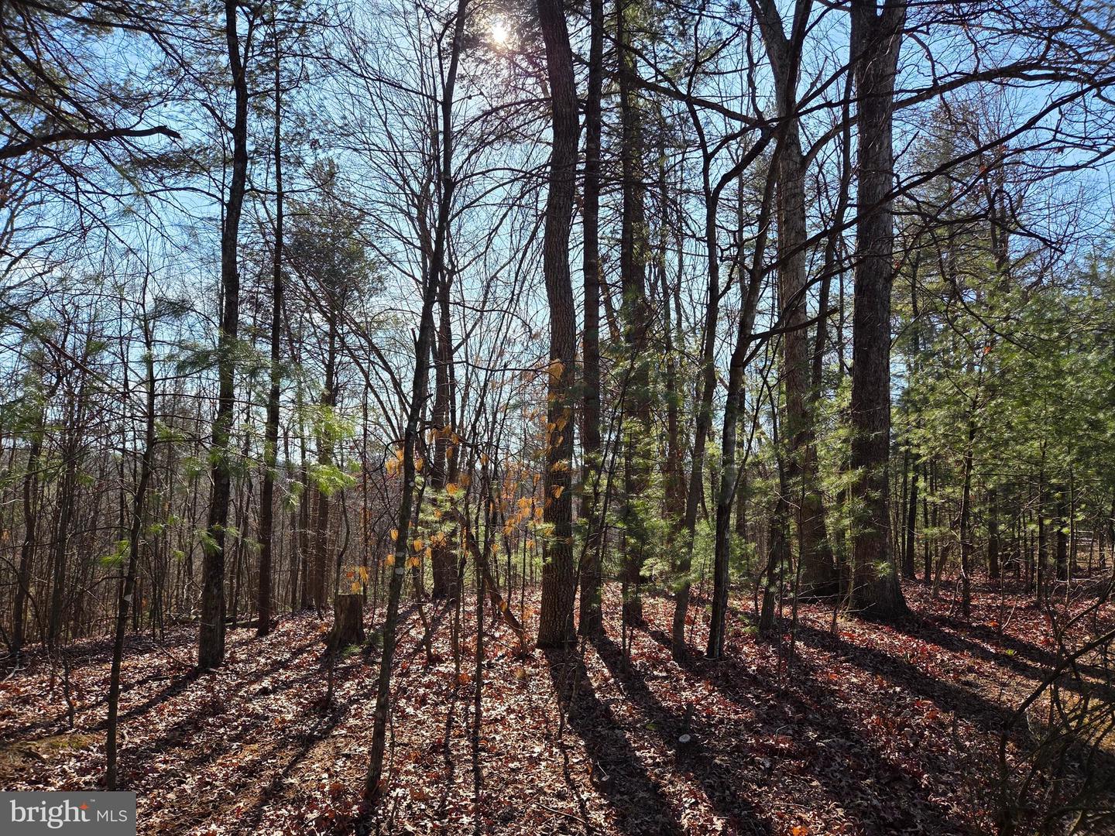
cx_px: 558
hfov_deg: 73.9
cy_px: 418
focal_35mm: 23
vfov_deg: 58.9
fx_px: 741
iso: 40
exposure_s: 1/1081
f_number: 1.8
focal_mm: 5.4
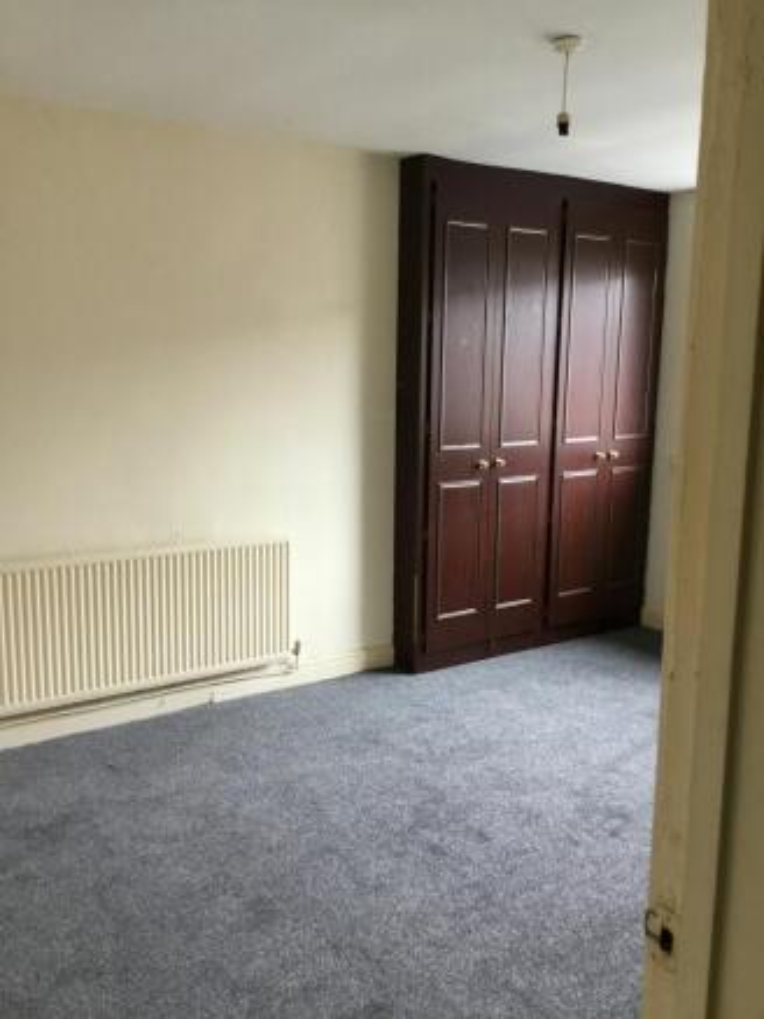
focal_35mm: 31
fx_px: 912
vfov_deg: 58.3
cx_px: 382
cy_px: 510
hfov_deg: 45.5
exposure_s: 1/33
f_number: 2.4
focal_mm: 3.3
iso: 125
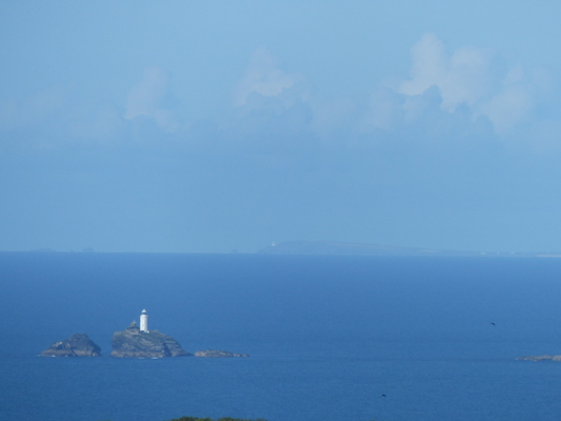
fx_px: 9726
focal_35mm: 600
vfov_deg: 2.5
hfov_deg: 3.3
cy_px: 210
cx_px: 280
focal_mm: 108
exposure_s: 1/640
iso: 100
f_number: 4
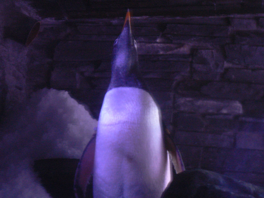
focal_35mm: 151
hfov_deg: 13.1
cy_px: 99
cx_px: 132
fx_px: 1152
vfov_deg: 9.8
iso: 200
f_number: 3.3
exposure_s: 1/4
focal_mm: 25.1
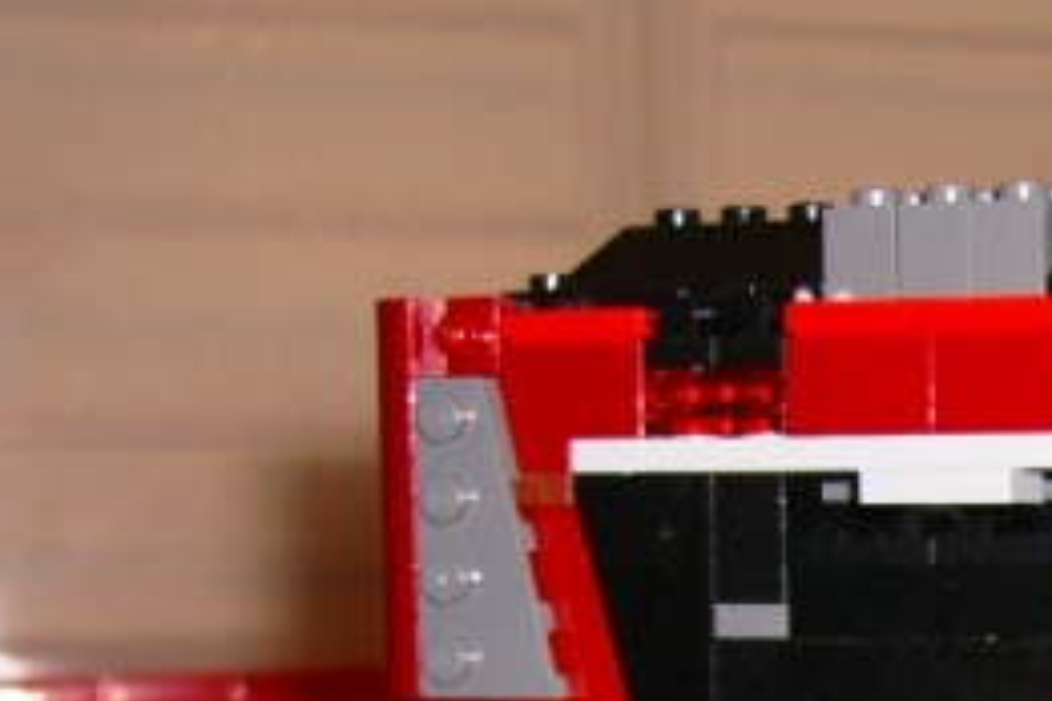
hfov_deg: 16.1
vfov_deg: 11.0
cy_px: 967
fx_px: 3536
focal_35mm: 121
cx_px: 1354
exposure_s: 1/60
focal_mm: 7.9
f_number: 2.8
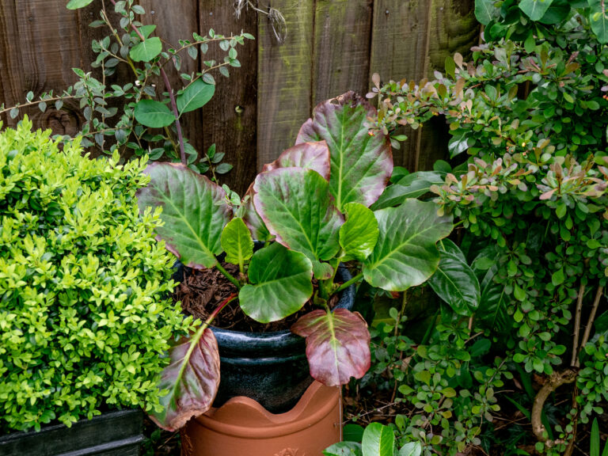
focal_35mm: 58
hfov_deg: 33.2
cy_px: 228
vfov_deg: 25.2
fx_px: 1019
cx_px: 304
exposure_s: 1/250
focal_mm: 29
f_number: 4.5
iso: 250
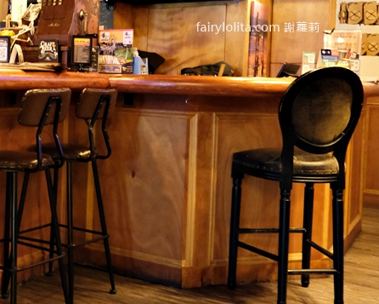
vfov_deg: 28.4
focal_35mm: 53
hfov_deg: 32.8
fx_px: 595
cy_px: 99
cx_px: 11
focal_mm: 18.9
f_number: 4
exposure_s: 1/17
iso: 5000
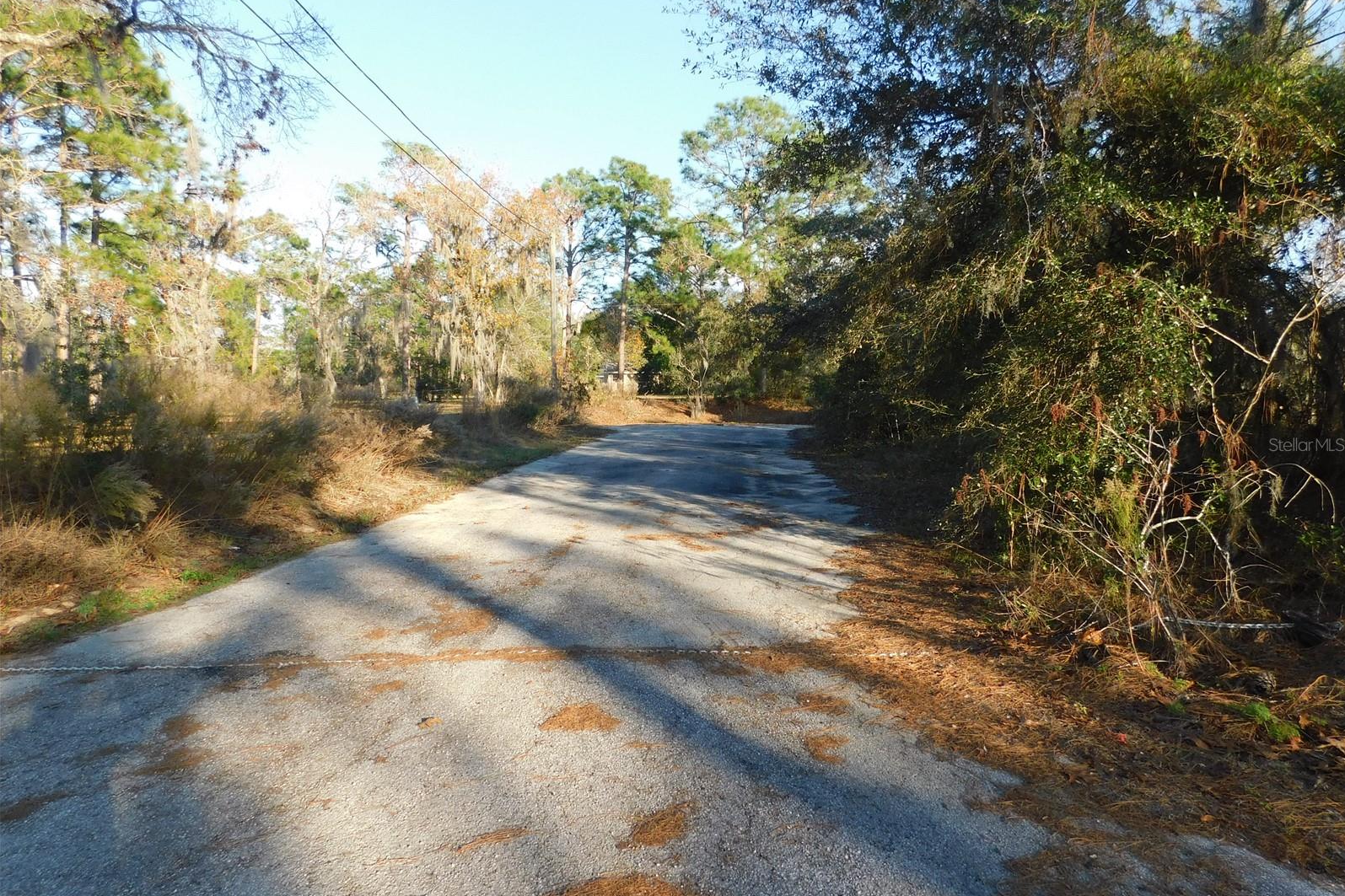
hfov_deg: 73.7
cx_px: 674
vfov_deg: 53.1
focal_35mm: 24
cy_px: 444
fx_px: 897
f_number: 3
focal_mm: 4
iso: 125
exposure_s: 1/400
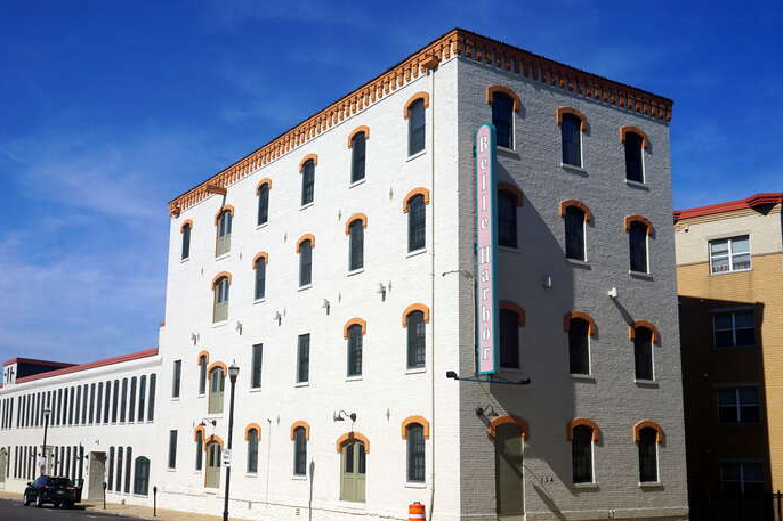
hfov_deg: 46.3
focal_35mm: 42
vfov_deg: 31.8
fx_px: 913
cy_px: 302
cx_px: 353
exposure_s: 1/320
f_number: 11
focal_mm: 24
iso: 100
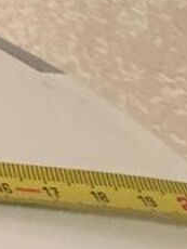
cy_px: 177
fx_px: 1208
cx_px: -312
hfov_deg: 8.0
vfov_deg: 11.7
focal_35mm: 168
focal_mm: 4.15
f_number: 2.2
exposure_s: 1/17
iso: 250
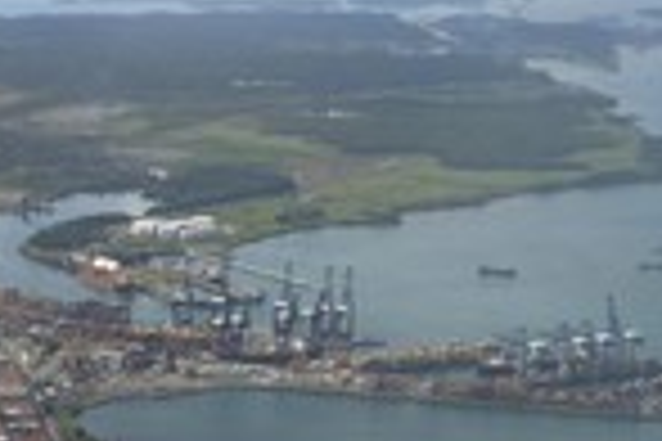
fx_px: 1784
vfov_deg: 13.9
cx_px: -5
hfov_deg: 20.3
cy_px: 428
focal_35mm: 97
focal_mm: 34
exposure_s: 1/500
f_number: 11
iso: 200
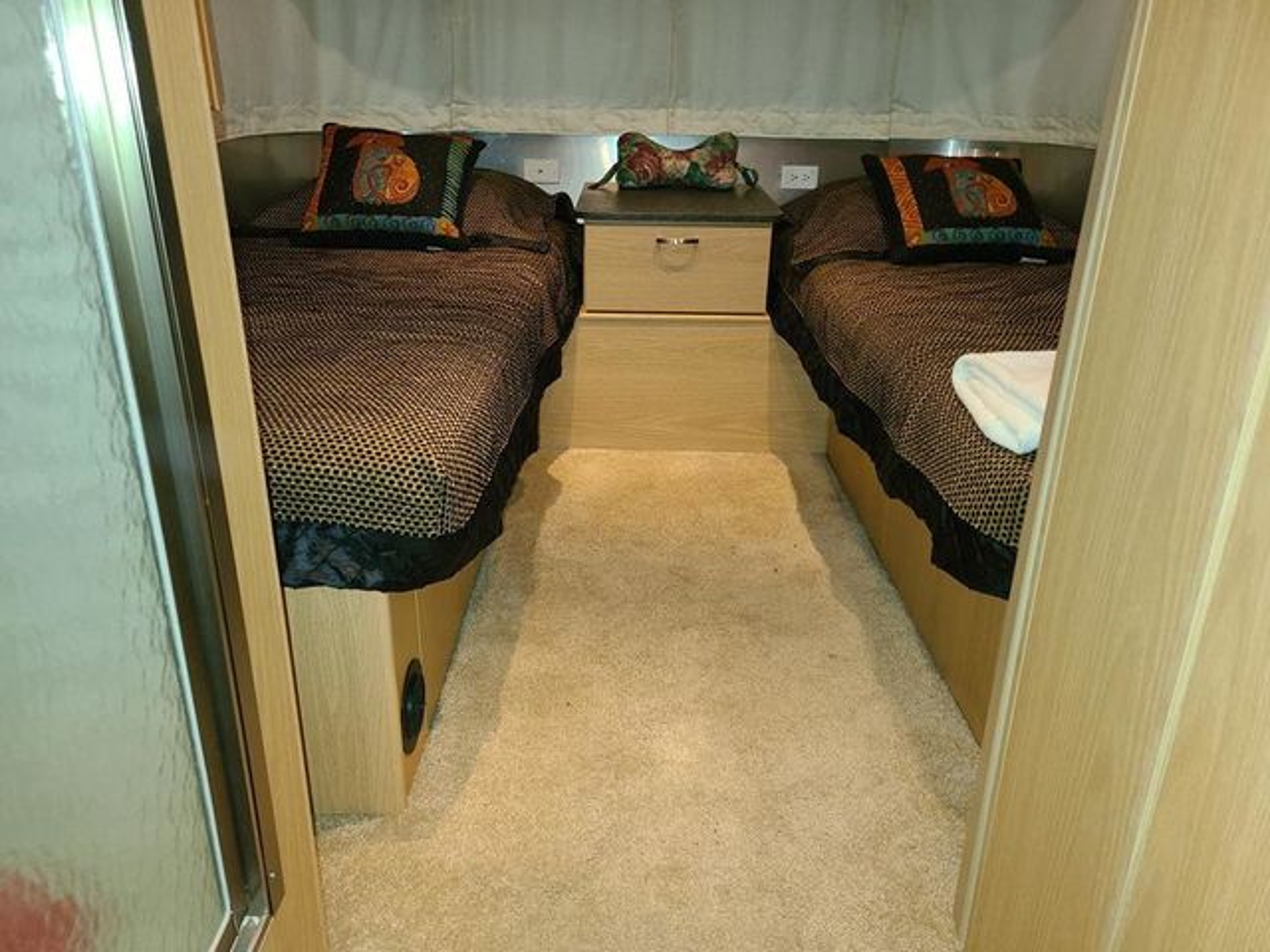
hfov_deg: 67.3
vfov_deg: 53.1
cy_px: 476
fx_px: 954
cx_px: 635
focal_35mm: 26
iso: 125
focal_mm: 5.4
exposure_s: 1/14
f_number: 1.8
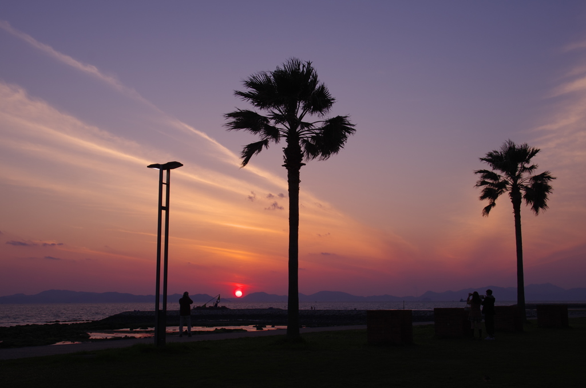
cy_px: 194
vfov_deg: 31.7
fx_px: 682
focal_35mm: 42
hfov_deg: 46.5
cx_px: 293
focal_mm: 28
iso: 100
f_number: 8
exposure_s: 1/60
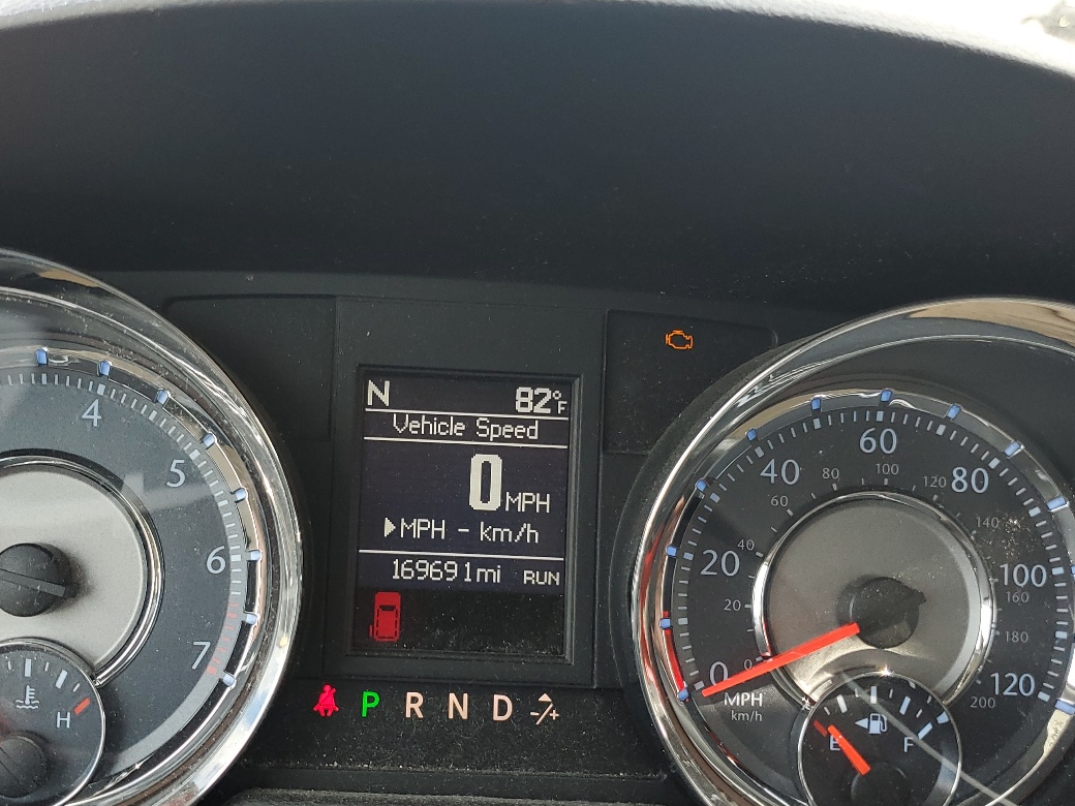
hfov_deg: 46.6
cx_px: 439
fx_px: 1242
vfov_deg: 35.9
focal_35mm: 40
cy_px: 463
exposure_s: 1/208
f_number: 1.5
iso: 50
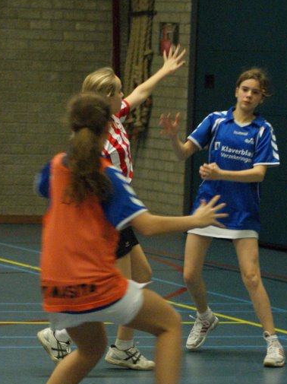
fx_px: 2656
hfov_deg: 6.2
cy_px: 193
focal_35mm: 240
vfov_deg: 8.3
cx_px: 133
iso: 1600
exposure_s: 1/125
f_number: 2.8
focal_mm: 70
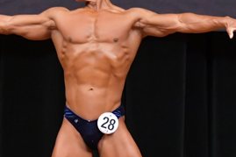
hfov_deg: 2.5
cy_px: 93
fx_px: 5385
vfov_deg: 1.7
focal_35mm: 822
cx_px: 129
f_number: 5.6
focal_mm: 190
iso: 5000
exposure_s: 1/400
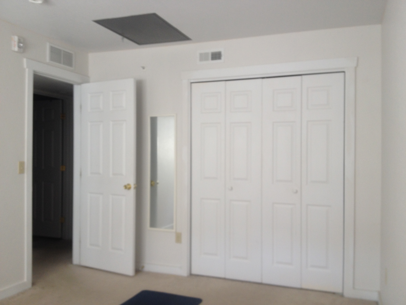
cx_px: 203
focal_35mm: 35
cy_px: 152
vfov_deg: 40.7
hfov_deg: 52.6
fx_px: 411
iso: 50
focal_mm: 4.28
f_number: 2.4
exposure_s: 1/20
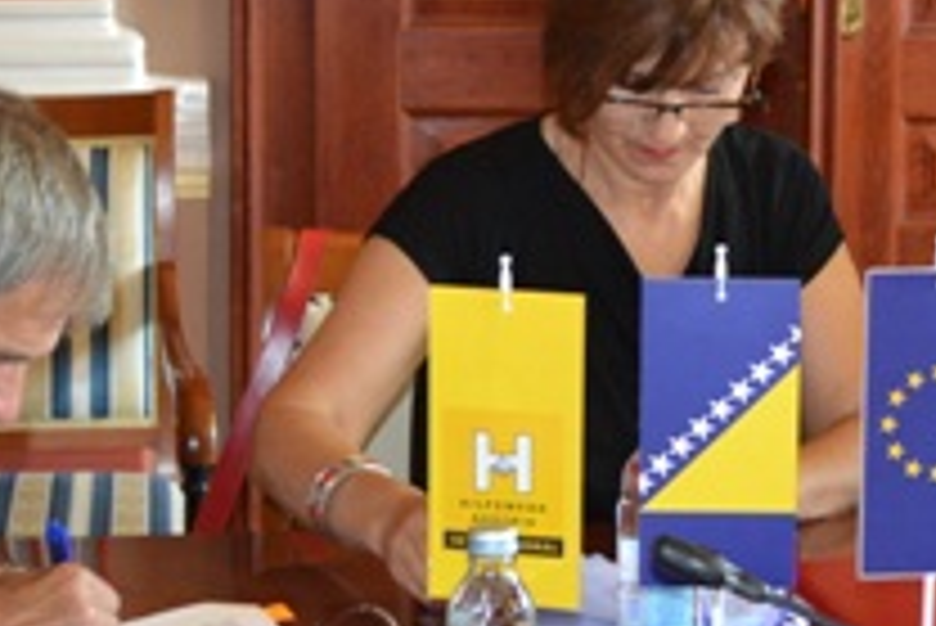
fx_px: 3122
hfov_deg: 16.9
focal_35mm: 120
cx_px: 756
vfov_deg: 11.4
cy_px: 164
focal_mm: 26
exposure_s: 1/60
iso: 1400
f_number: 4.2
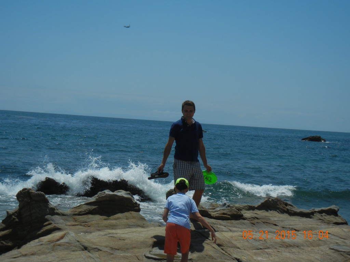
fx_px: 688
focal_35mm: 68
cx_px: 175
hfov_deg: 28.6
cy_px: 131
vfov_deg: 21.6
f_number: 8.2
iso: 160
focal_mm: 12.2
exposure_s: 1/912
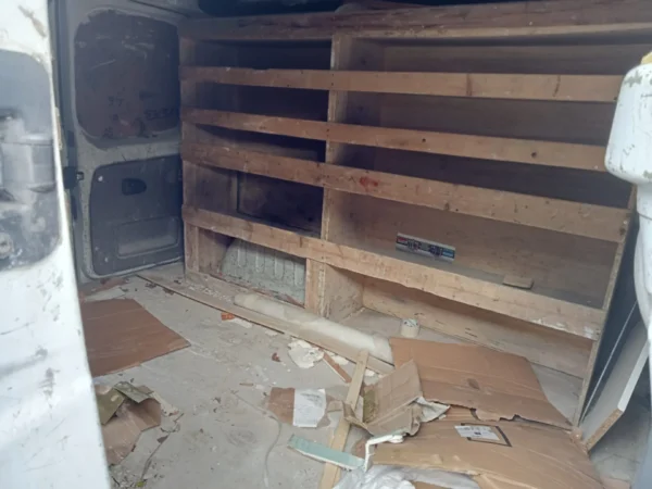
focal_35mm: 28
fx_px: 527
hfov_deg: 63.4
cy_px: 244
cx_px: 326
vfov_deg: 49.7
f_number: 2.2
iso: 130
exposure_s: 1/33.3
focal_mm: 3.46
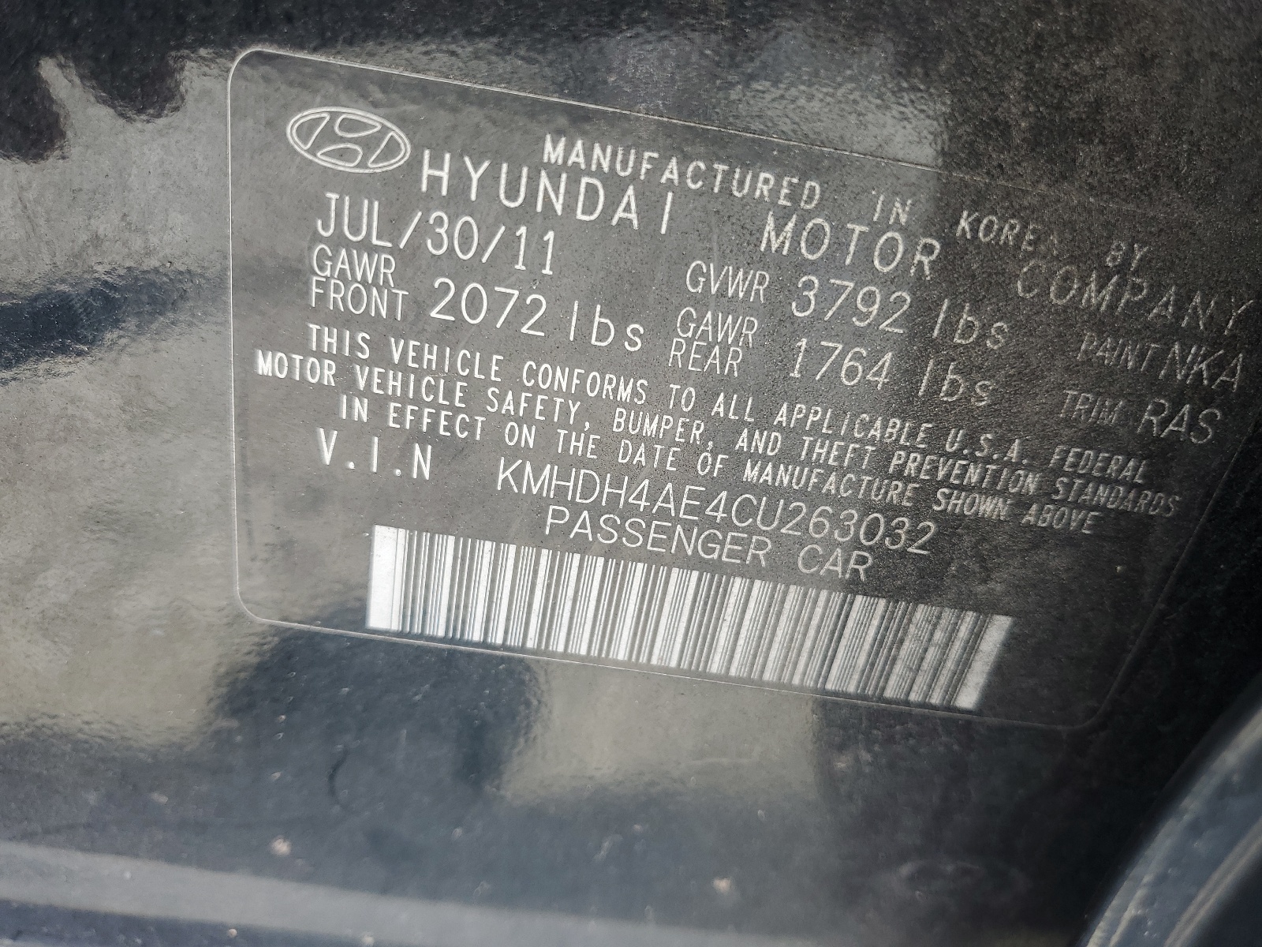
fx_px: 948
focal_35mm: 26
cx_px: 631
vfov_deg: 53.1
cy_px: 474
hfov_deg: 67.3
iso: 50
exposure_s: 1/244
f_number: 1.5
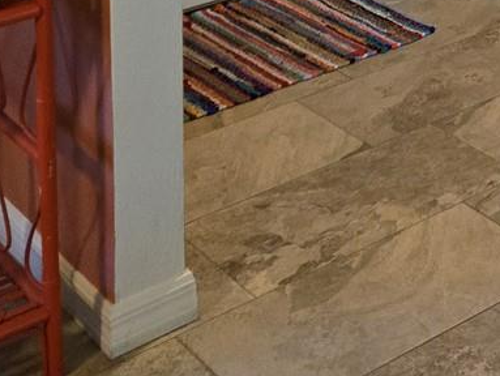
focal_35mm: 96
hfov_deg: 18.9
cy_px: -343
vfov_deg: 13.5
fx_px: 1388
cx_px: 653
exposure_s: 1/120
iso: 1000
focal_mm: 5.4
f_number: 1.8
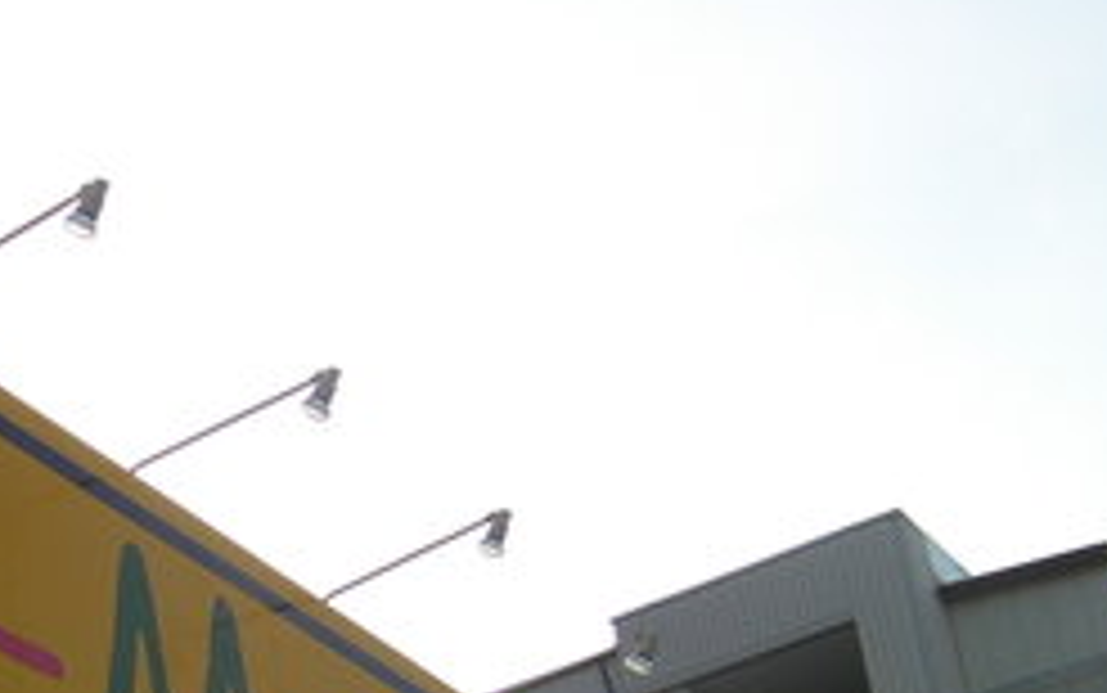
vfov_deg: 15.8
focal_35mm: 82
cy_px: 596
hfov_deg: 24.6
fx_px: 2475
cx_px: 140
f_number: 3.5
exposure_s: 1/832
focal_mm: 6.8
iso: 50
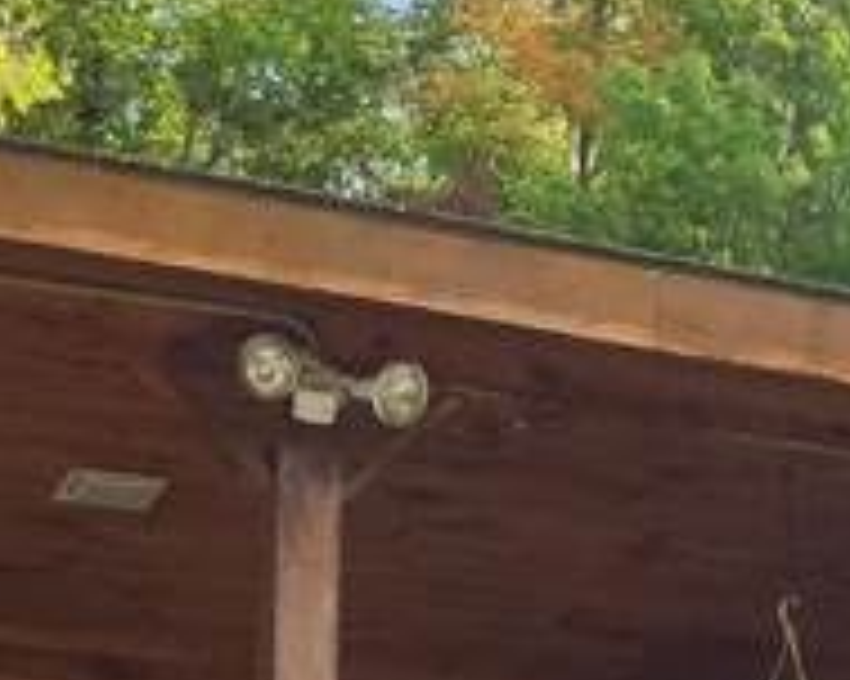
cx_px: 1075
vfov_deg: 10.1
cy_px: 680
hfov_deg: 12.3
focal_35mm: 152
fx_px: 3822
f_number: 1.8
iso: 20
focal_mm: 5.4
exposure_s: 1/664
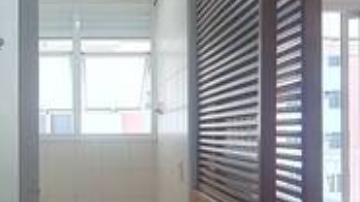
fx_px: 468
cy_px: 115
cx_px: 88
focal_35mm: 49
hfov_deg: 40.8
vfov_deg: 24.4
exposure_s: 1/60
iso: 80
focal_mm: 1.8
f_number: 2.2
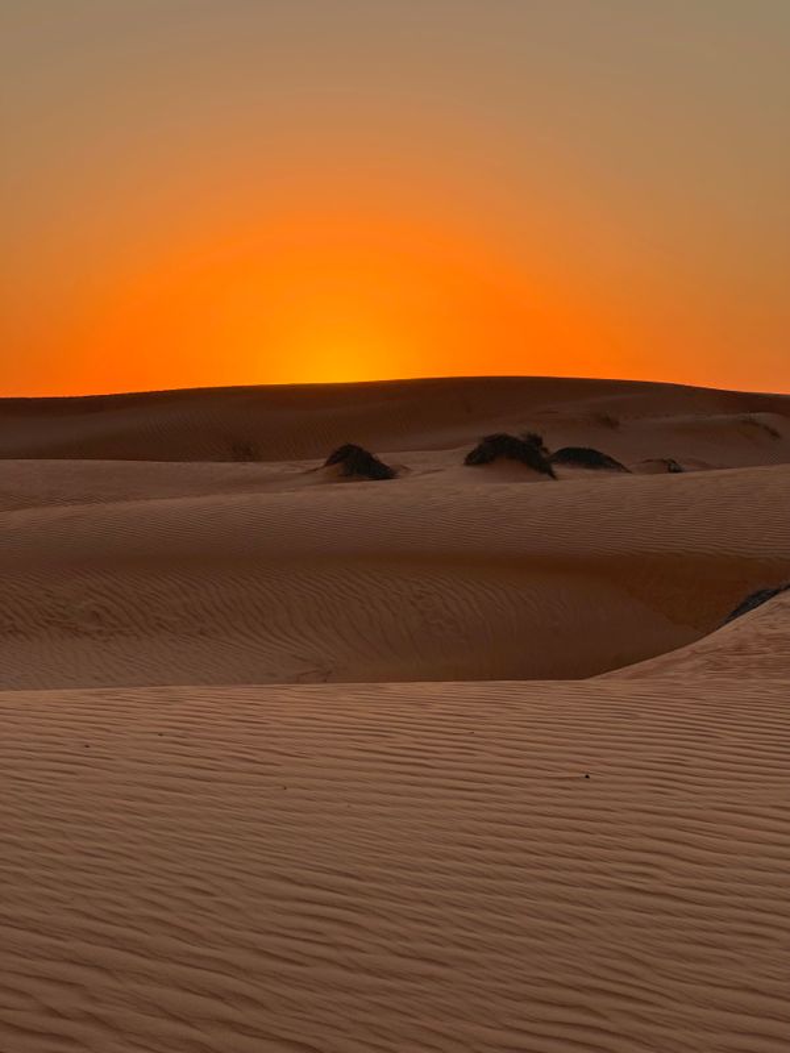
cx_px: 395
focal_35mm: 77
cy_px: 526
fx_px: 2343
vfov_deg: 25.3
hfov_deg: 19.1
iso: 32
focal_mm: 9
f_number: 2.8
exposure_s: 1/421
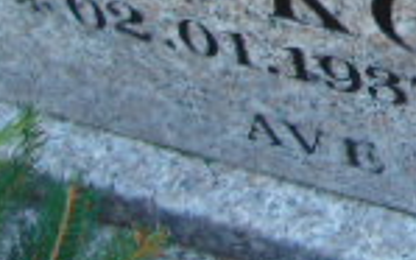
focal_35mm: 114
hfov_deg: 16.8
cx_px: 606
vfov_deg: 11.1
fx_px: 1292
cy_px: -101
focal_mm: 4.5
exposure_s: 1/80
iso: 80
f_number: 3
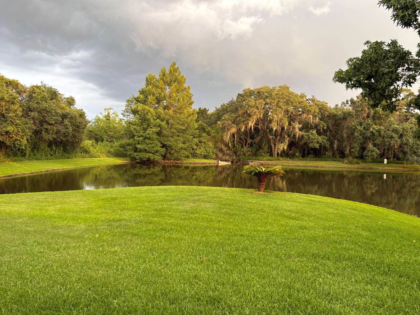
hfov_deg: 65.3
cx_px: 215
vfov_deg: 51.4
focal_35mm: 27
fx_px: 328
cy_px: 158
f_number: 1.6
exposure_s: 1/116
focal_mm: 5.96
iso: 125
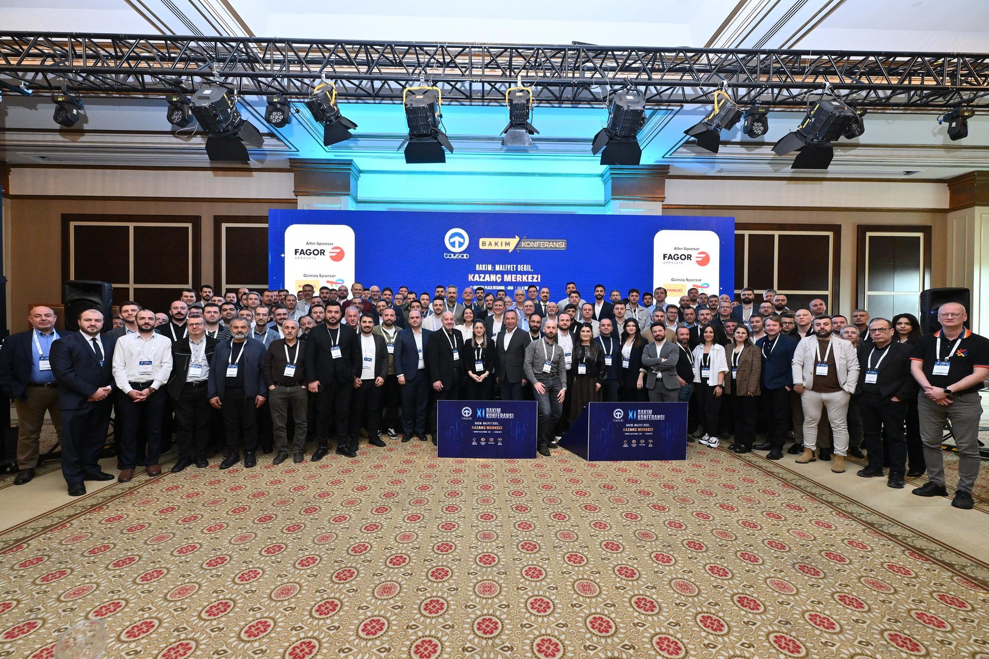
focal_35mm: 14
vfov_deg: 81.2
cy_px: 330
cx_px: 494
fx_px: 385
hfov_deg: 104.2
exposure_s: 1/160
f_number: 5
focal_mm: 14
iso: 2500
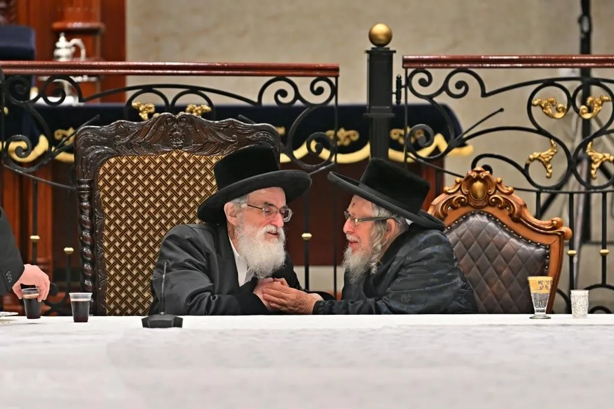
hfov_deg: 6.9
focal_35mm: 300
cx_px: 307
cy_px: 204
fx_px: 5115
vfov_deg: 4.6
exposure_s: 1/400
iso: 250
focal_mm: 200
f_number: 2.8
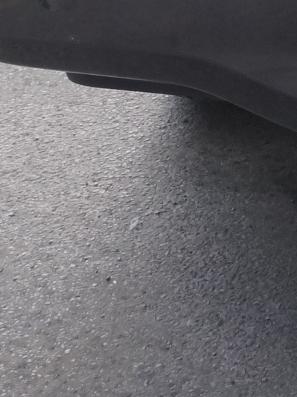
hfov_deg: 9.0
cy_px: -452
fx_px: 1705
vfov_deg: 11.6
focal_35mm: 149
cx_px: 718
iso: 400
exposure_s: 1/160
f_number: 9
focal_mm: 16
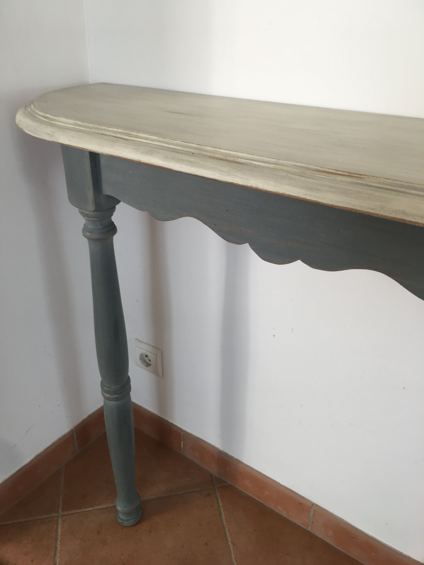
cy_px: 282
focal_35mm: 29
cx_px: 212
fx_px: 474
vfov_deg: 61.7
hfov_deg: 48.2
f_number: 2.2
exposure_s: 1/50
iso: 32
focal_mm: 4.15
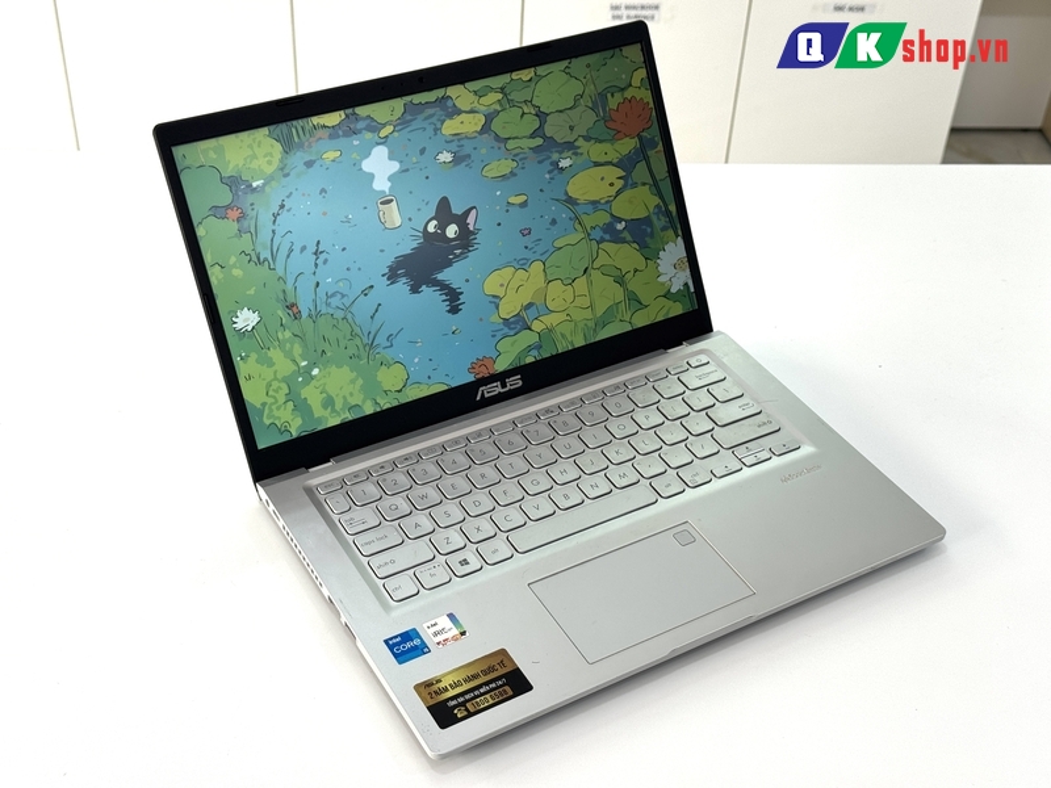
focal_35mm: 48
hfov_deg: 39.7
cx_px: 526
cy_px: 394
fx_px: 1457
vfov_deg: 30.3
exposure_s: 1/167
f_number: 1.78
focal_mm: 6.76
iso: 50
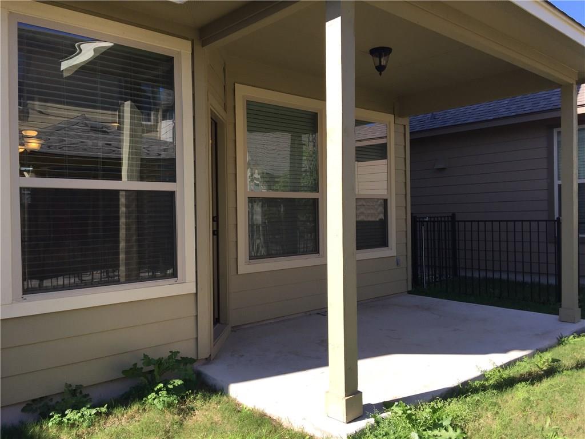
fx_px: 490
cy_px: 220
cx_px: 292
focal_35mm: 29
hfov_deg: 61.7
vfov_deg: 48.2
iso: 32
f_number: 2.2
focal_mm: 4.15
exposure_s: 1/732
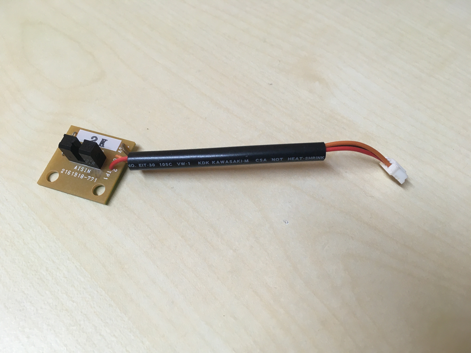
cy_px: 176
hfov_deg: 61.7
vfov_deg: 48.2
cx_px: 236
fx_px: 395
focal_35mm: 29
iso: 80
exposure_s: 1/33
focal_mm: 4.15
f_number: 2.2
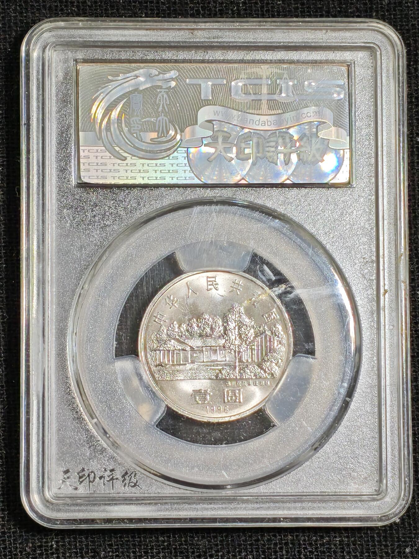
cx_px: 210
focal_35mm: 120
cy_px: 280
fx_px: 1937
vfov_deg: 16.4
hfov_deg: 12.3
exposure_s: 1/1173
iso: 50
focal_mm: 4.94
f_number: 1.5
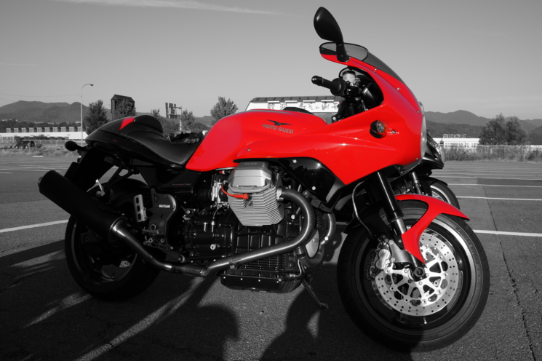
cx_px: 271
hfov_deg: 63.7
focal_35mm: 29
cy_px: 177
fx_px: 436
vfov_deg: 44.9
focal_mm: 18
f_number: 8
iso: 100
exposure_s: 1/250
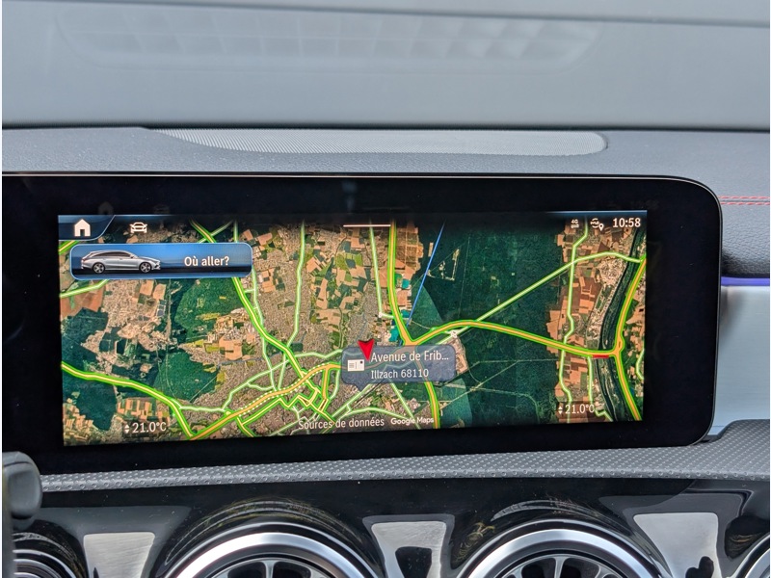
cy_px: 289
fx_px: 1091
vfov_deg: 29.7
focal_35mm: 49
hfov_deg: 38.9
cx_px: 386
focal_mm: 6.9
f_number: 1.68
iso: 23
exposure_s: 1/60
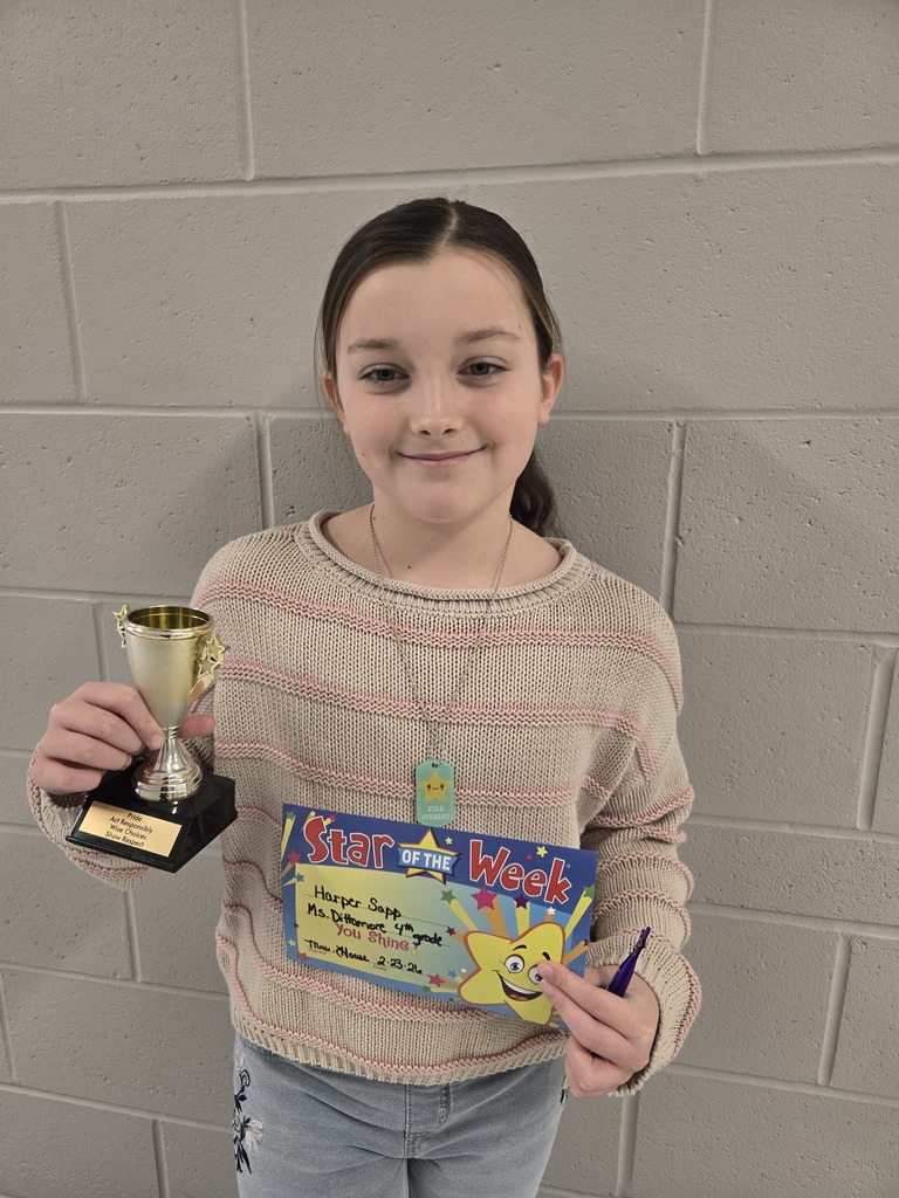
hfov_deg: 58.9
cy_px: 599
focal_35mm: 23
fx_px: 796
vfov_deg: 73.9
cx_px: 450
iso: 125
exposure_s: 1/120
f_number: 1.8
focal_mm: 5.4
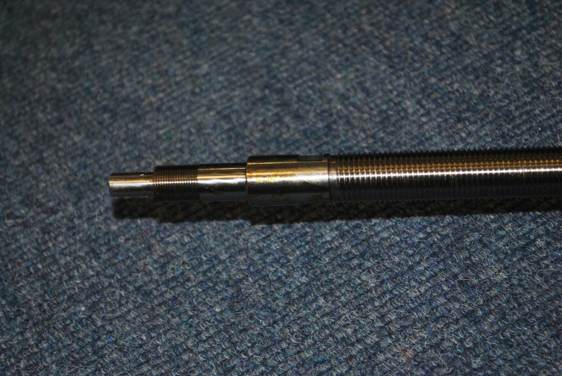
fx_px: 1289
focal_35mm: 82
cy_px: 188
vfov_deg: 16.6
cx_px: 281
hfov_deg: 24.6
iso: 200
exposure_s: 1/60
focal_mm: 55
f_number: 5.6
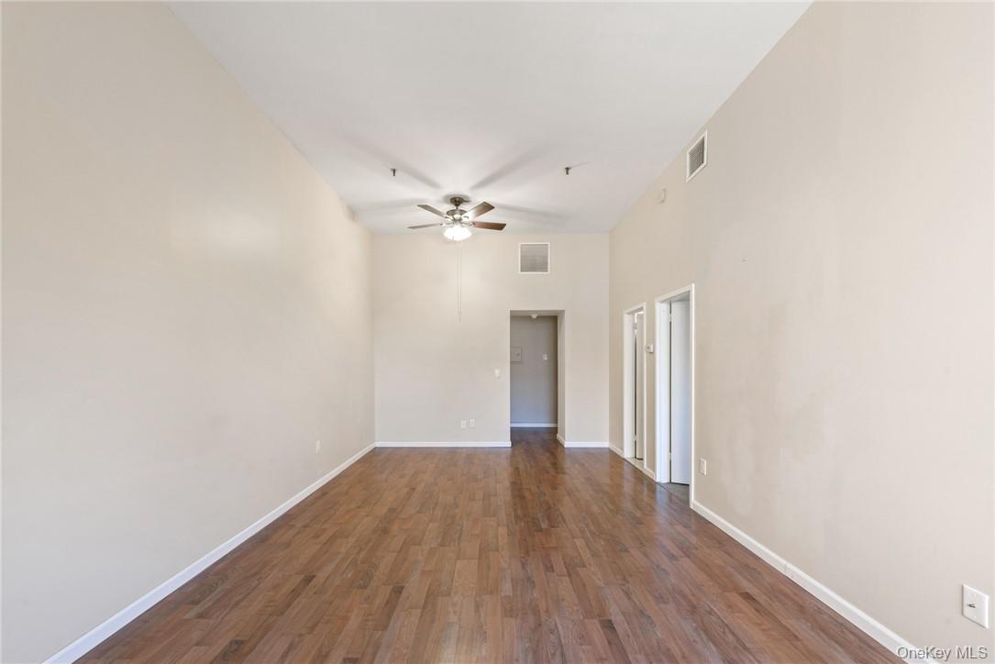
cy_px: 332
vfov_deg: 81.2
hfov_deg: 104.2
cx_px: 498
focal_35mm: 14
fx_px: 387
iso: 200
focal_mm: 14
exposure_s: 1/2
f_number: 10
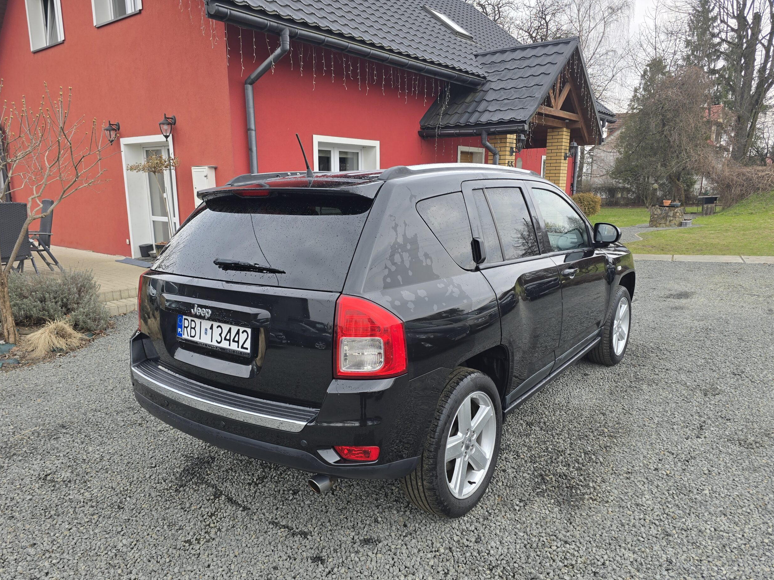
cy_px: 302
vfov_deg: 56.8
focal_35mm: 24
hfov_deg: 71.6
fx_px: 537
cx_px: 382
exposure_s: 1/180
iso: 32
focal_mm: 6.3
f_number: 1.7
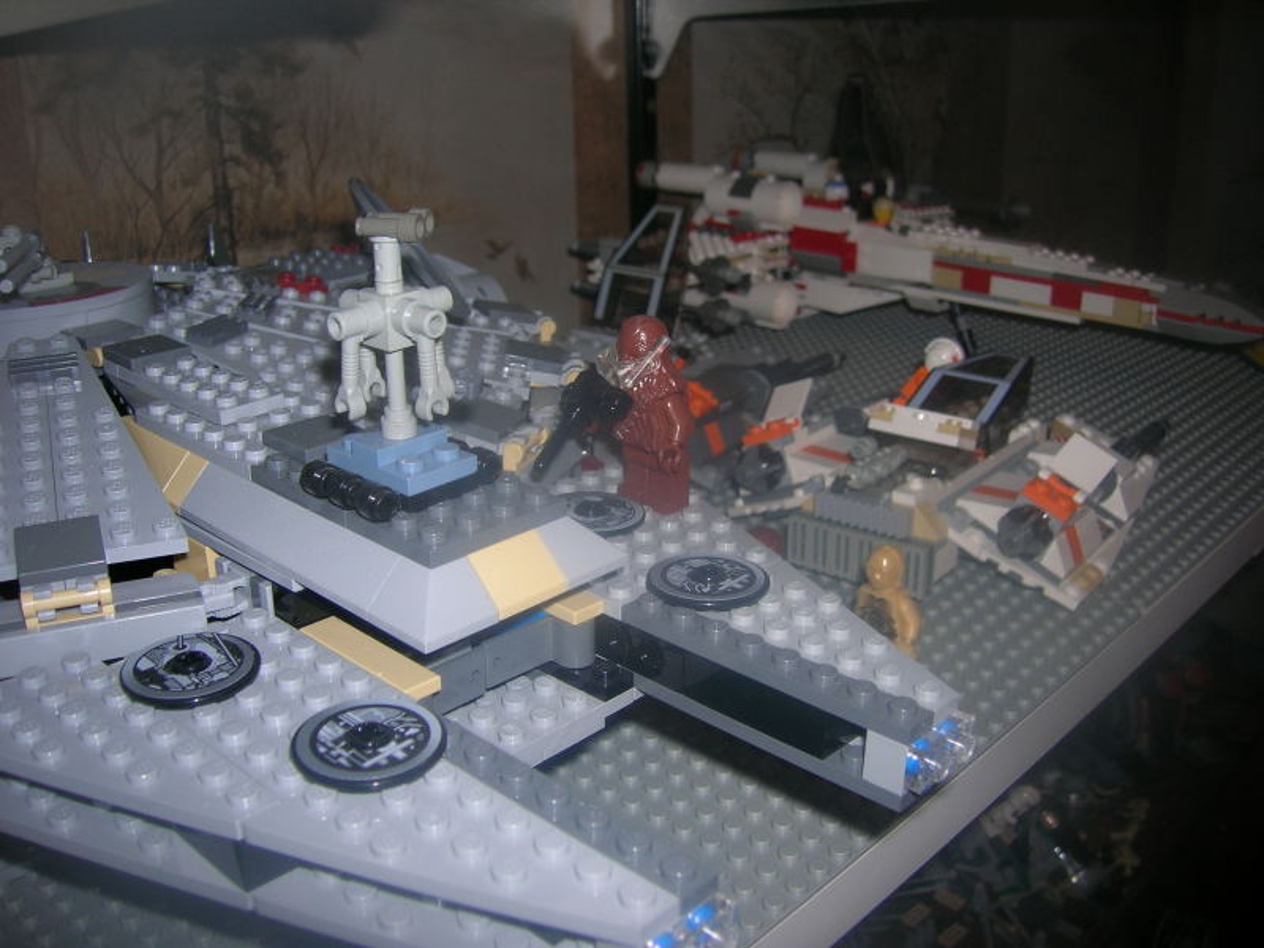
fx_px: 1242
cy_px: 474
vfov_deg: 41.8
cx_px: 632
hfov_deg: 54.0
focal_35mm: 34
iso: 50
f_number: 2.9
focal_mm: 5.7
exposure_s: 1/60.1
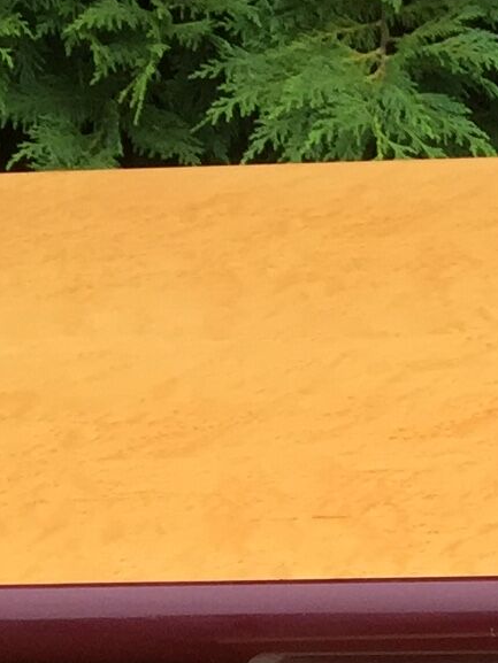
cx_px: 1075
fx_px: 3145
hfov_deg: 8.5
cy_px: 1389
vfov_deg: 10.8
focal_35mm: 164
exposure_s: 1/1041
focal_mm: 4.15
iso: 32
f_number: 2.2
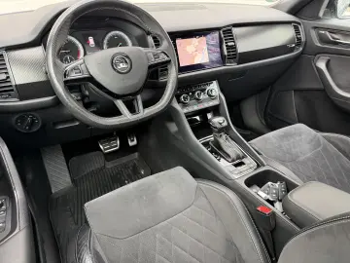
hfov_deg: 71.6
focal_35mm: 24
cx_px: 175
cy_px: 132
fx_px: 243
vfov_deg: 56.8
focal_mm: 6.76
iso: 200
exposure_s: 1/78
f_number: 1.78
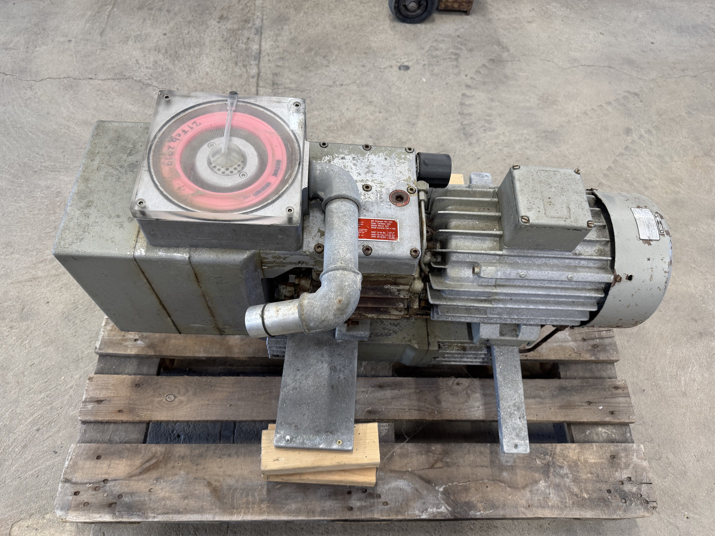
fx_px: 496
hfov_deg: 71.6
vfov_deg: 56.8
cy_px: 268
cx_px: 358
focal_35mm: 24
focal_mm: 6.76
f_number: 1.78
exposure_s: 1/50
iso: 160
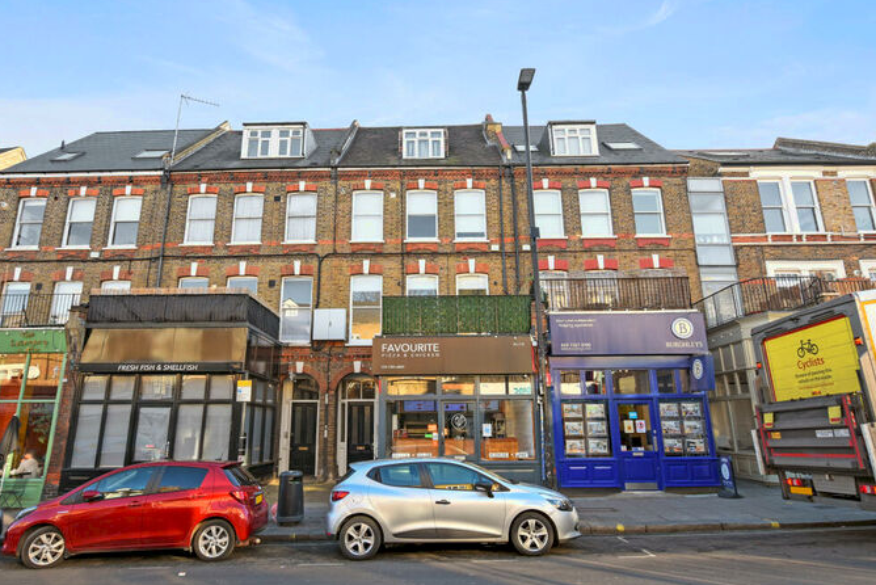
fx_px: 536
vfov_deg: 57.3
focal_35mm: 22
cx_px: 422
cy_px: 288
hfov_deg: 78.5
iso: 200
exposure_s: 1/50
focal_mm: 14
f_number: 7.1
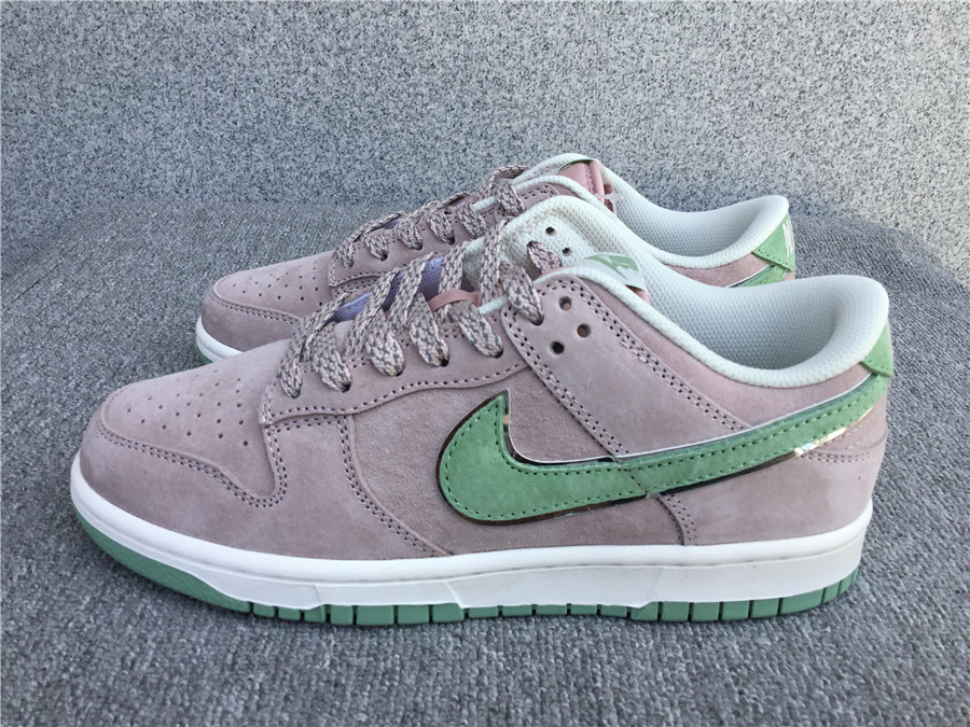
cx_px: 485
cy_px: 364
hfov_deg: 58.4
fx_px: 869
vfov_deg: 45.4
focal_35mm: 31
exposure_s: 1/399
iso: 25
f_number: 2.4
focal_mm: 3.3
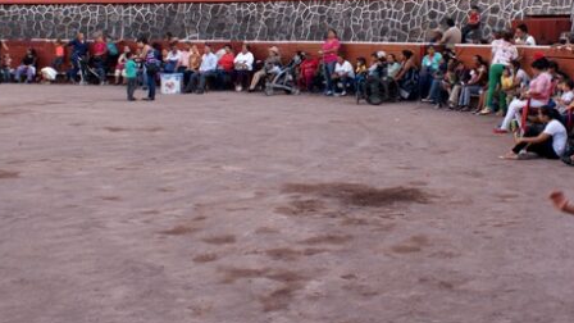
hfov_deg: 35.8
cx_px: 357
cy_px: 58
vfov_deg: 20.5
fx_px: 883
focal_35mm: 58
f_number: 6.3
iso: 100
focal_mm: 22
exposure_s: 1/60
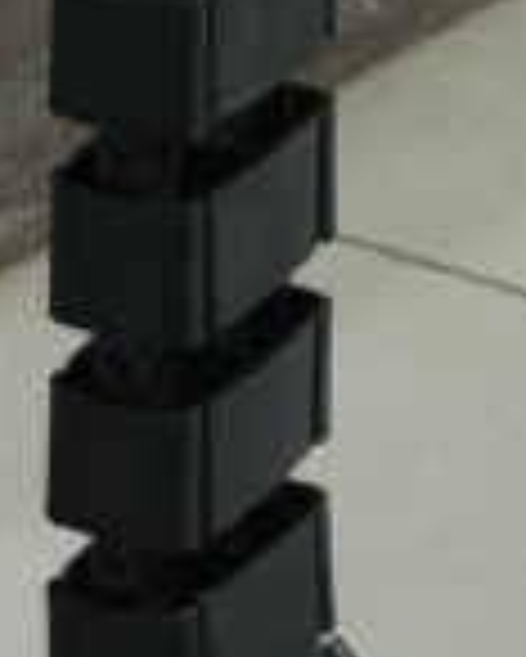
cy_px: -675
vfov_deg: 4.6
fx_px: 7990
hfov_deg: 3.8
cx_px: 250
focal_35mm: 411
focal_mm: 50
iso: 2000
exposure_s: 1/60
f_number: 8
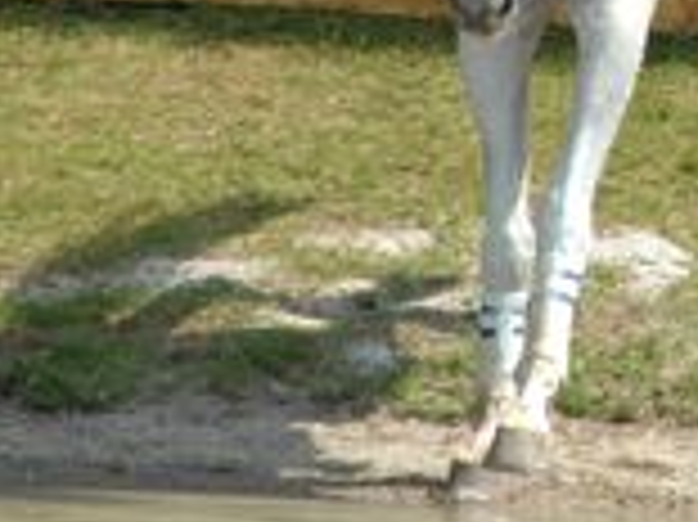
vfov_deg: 1.2
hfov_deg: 1.7
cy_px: -340
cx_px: 928
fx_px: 24037
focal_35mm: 1193
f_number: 5.6
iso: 500
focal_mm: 200
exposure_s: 1/1000
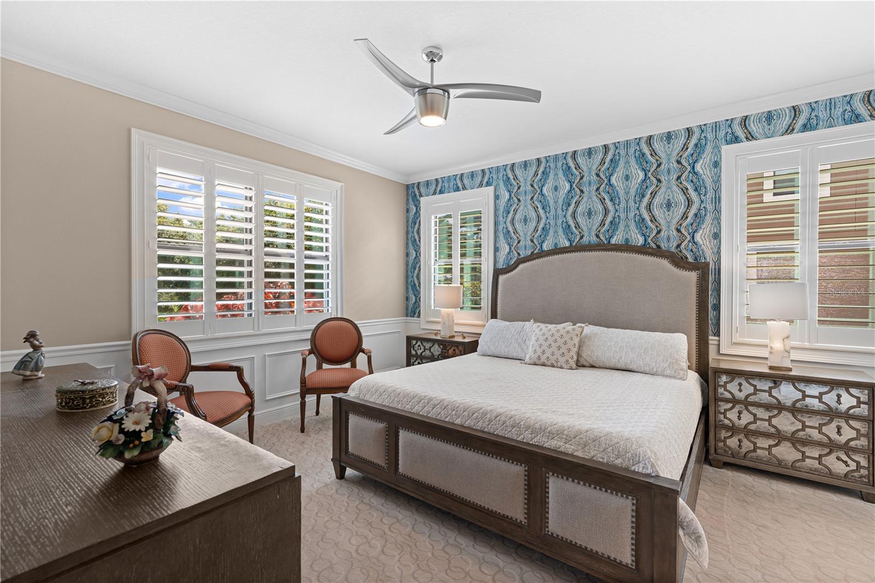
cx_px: 438
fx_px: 389
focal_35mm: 16
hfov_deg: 96.7
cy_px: 292
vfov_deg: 73.7
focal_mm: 16
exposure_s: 1/200
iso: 250
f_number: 8
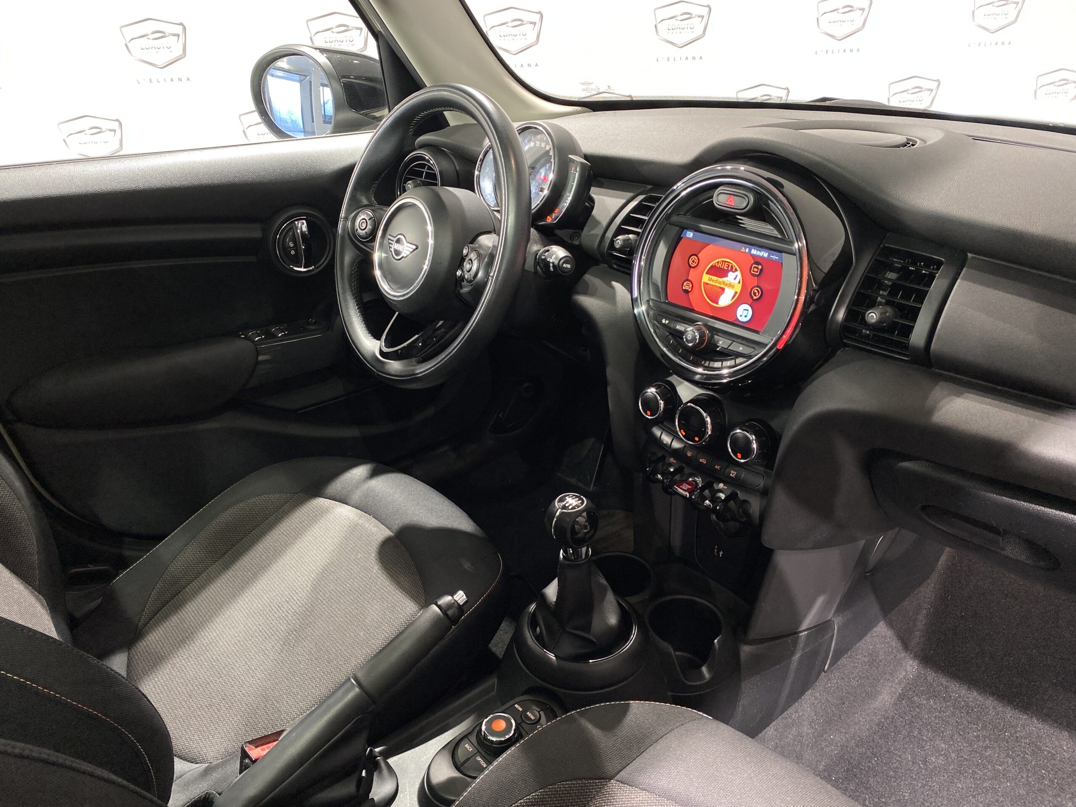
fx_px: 808
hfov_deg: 67.3
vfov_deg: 53.1
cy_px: 404
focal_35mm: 26
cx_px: 538
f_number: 1.8
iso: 100
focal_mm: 4.25
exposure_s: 1/102
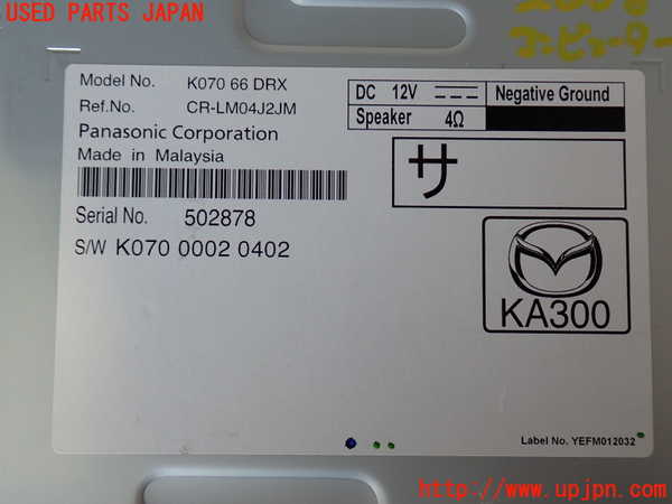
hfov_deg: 51.4
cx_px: 336
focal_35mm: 36
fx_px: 699
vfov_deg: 39.7
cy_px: 252
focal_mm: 6.37
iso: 200
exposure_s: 1/50
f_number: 2.5
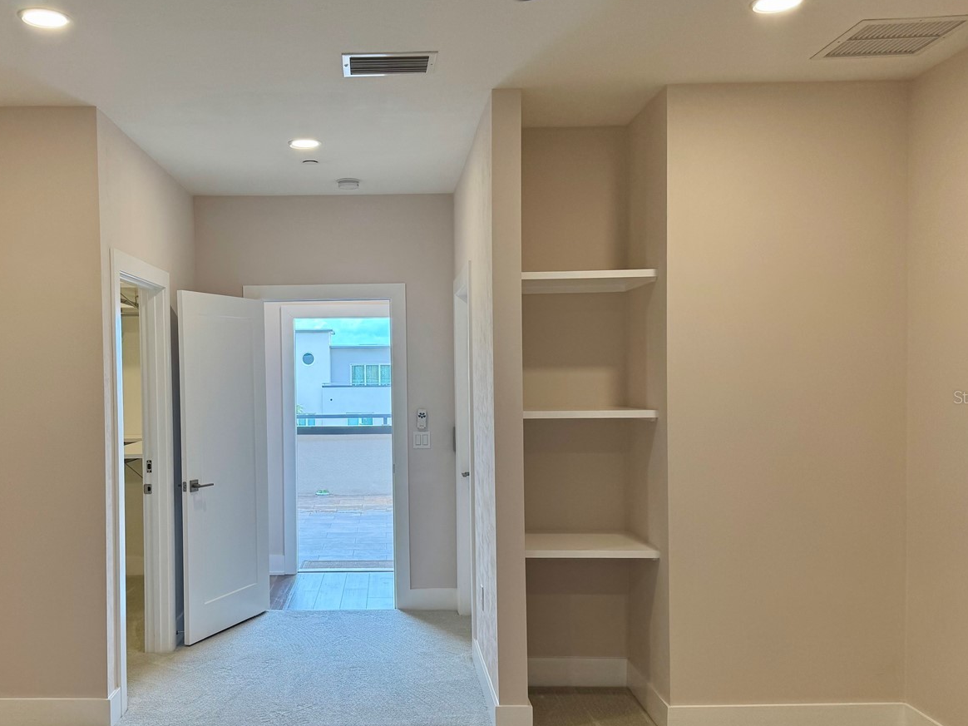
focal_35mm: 33
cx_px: 367
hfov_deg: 54.8
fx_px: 923
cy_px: 397
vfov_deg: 42.9
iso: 64
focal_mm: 6.76
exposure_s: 1/260
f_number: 1.78
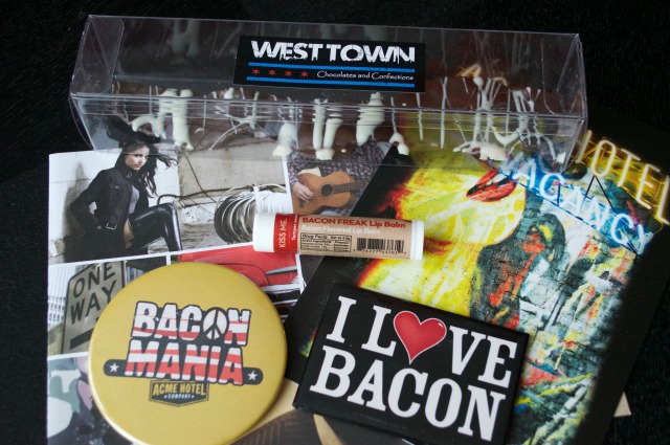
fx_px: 948
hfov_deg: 38.9
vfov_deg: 26.4
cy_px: 222
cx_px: 335
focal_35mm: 51
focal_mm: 34
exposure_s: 1/60
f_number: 5.6
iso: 3200
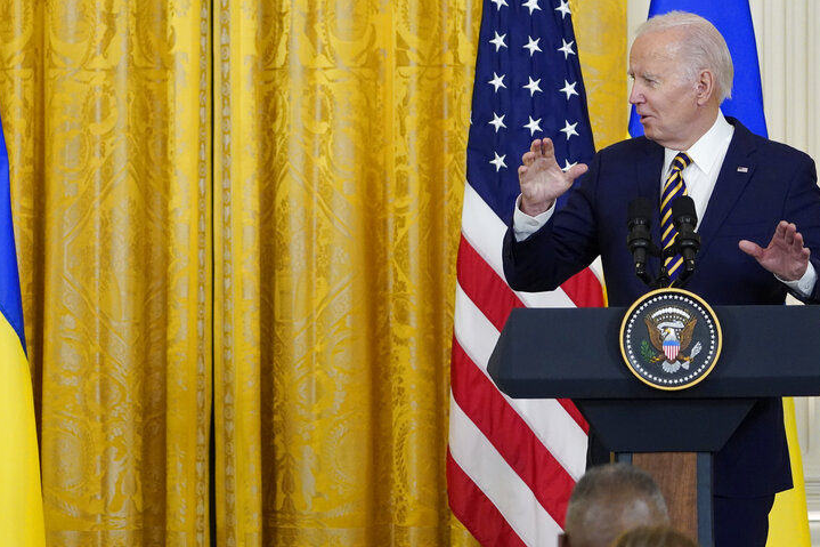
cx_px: 271
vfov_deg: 4.8
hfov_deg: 7.2
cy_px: 261
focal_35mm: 285
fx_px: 6490
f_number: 5.6
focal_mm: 200
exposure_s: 1/200
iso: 5000
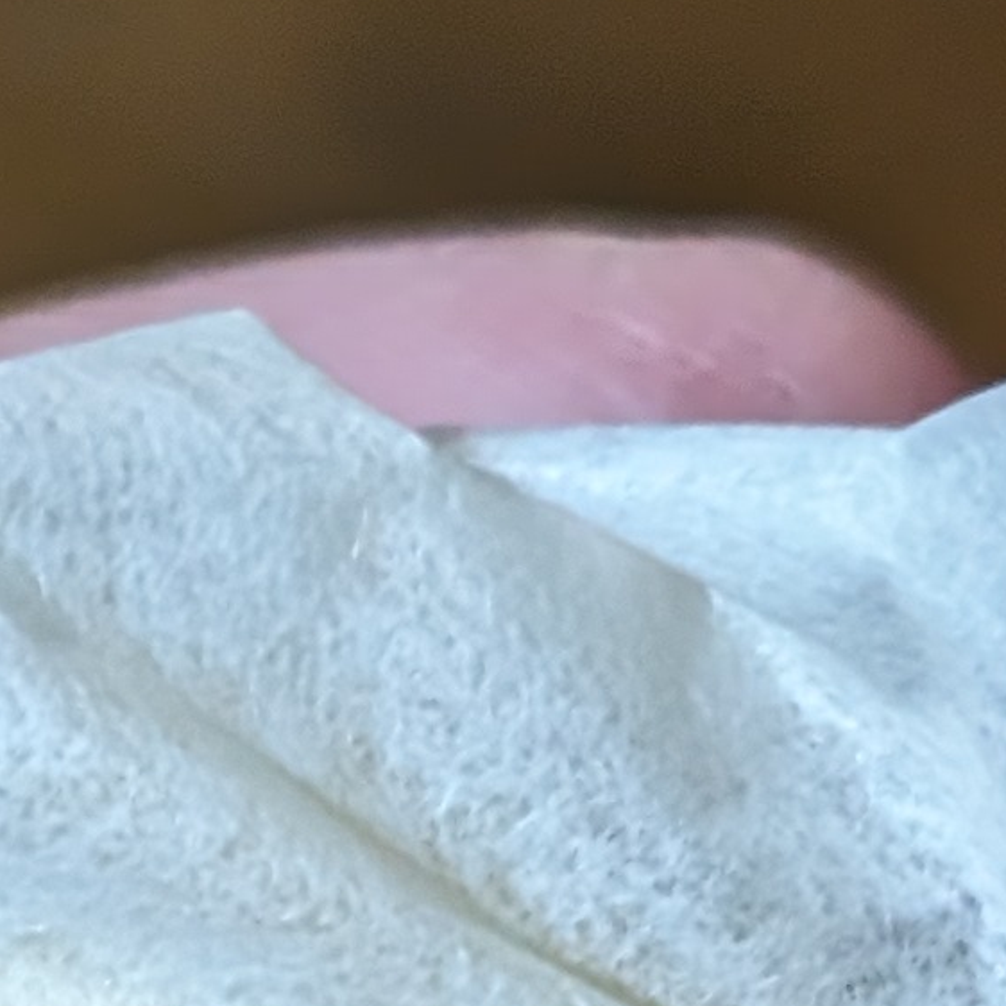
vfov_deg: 5.4
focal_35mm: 315
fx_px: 10357
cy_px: 2121
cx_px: -448
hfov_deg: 5.5
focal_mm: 6.9
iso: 420
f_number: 1.68
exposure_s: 1/59.8
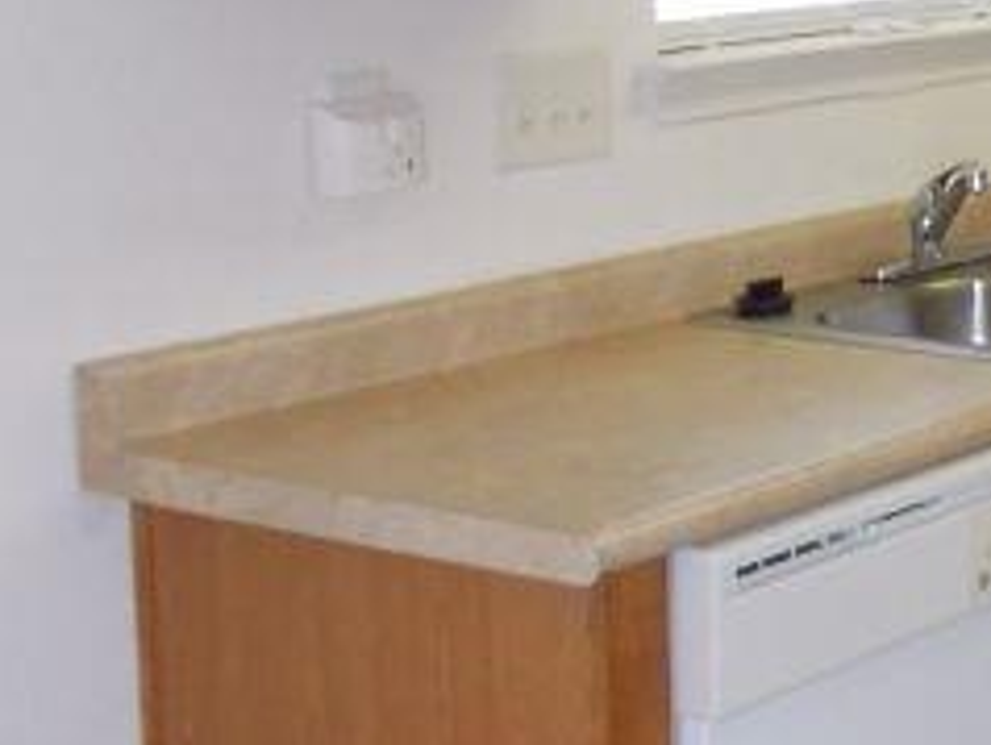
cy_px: 175
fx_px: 2694
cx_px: 1524
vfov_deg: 15.7
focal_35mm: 94
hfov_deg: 18.3
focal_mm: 4
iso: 200
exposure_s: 1/25
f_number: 2.7
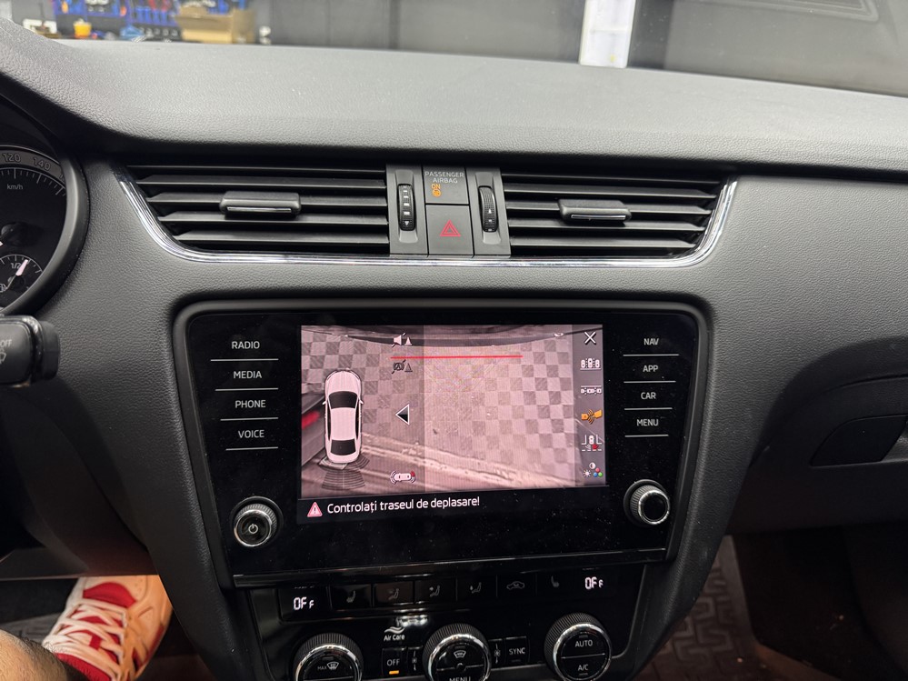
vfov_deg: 56.8
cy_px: 340
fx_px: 629
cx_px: 454
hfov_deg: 71.6
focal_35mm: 24
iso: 200
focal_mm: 6.76
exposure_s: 1/67
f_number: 1.78
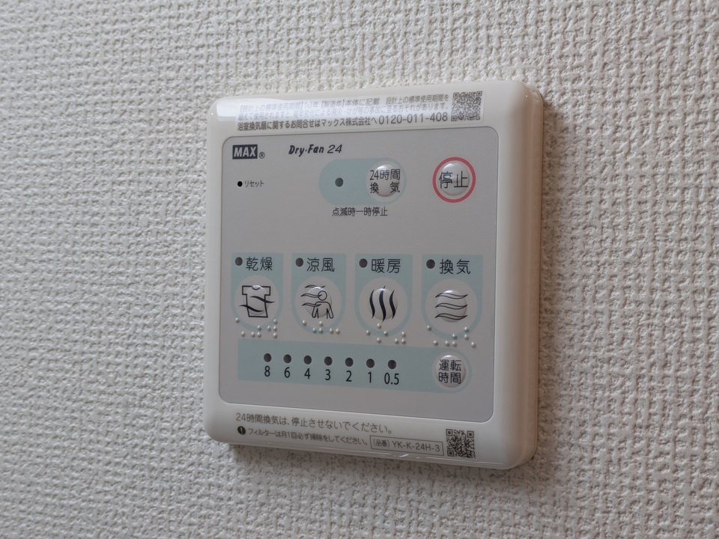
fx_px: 1059
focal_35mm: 51
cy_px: 270
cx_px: 360
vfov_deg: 28.6
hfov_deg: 37.5
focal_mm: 5.43
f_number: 1.89
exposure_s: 1/40
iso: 48
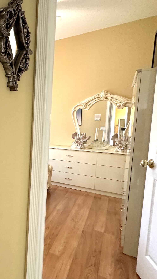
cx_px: -44
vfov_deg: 71.9
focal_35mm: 26
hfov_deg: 33.4
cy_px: 143
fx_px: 192
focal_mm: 2.22
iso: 400
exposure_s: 1/60
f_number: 2.2
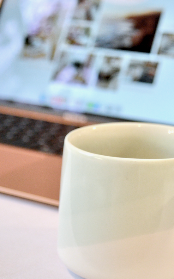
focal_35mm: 93
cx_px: 132
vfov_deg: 22.3
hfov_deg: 14.0
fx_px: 706
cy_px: 117
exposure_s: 1/60
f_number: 5.3
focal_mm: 42
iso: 1250
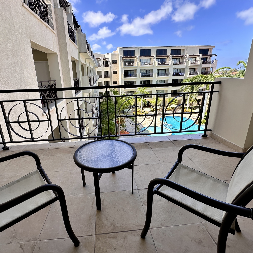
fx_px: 141
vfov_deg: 84.0
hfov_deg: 83.8
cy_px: 126
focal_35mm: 17
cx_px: 115
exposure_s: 1/567
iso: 40
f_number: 2.2
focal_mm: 2.22
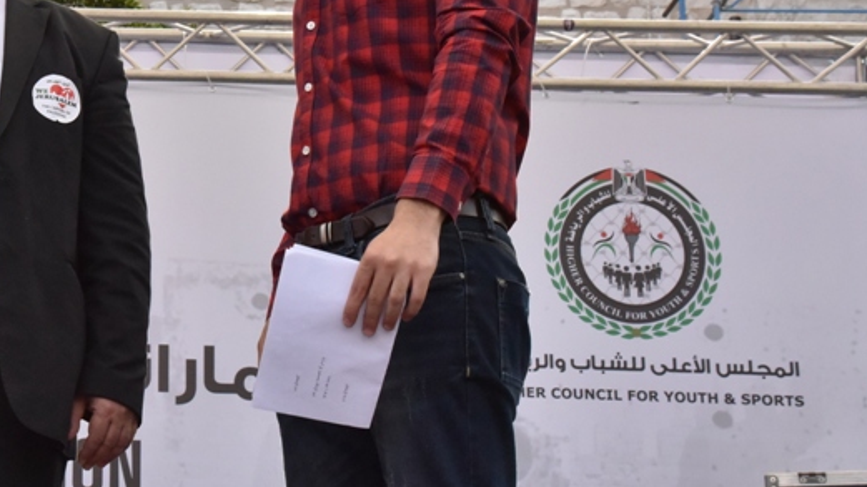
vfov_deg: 11.7
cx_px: 63
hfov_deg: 20.3
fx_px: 2368
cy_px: 155
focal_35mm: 103
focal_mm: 50
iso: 2500
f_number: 14
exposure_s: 1/800
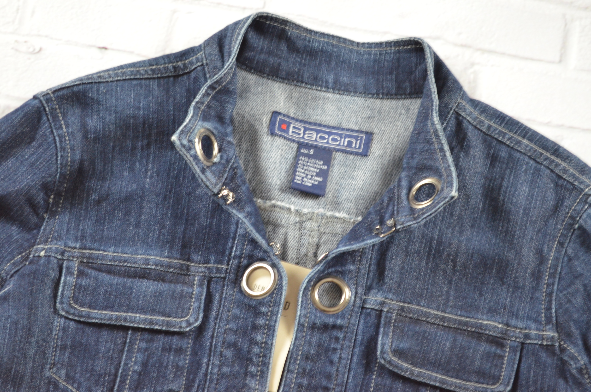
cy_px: 196
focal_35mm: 82
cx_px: 296
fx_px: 1352
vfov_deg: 16.5
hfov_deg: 24.7
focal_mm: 55
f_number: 5.6
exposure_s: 1/13
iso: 1600
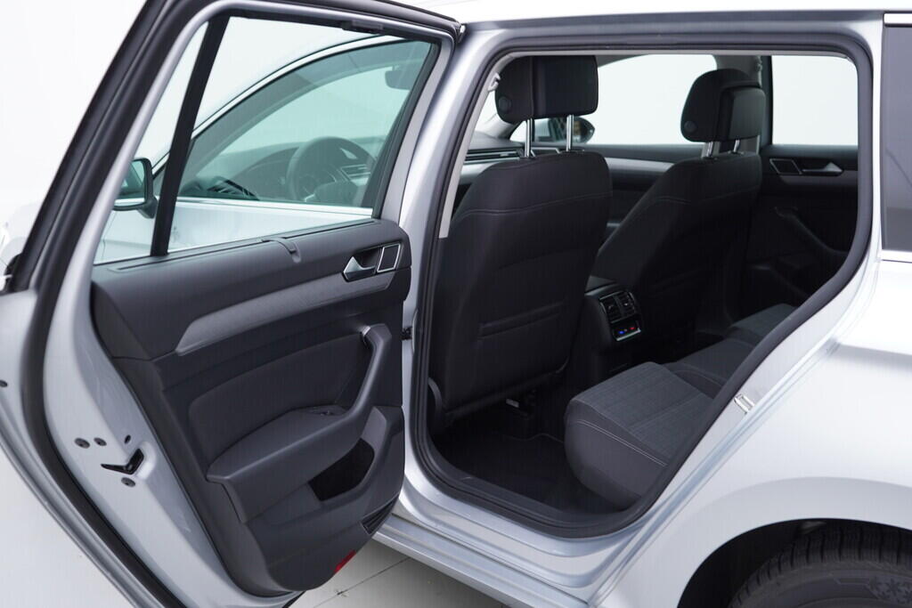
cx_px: 456
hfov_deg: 53.1
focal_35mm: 36
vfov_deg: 36.9
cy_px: 304
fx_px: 912
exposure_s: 1/50
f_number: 3.2
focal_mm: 24
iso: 125
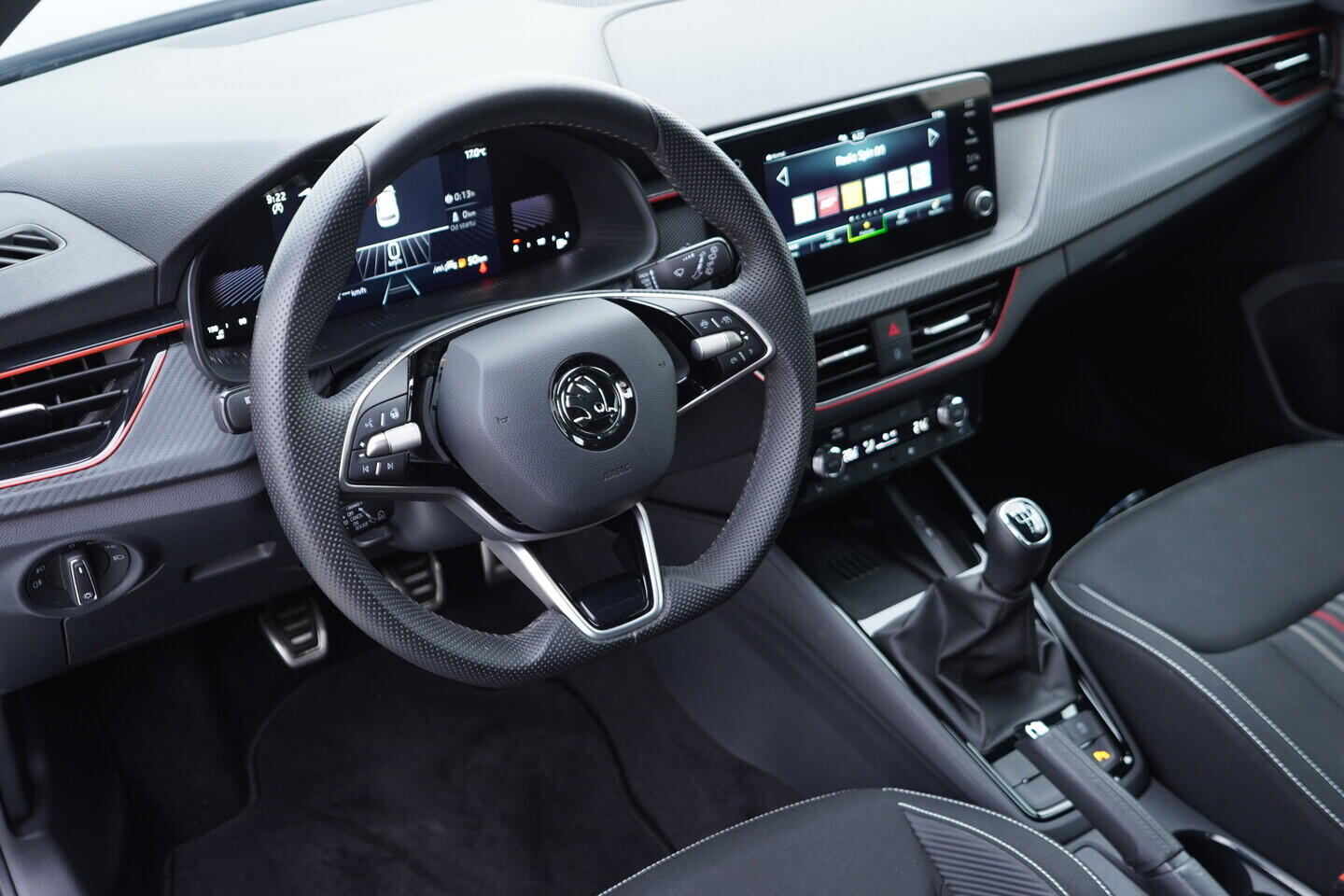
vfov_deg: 36.9
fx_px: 1344
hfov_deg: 53.1
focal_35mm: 36
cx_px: 672
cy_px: 448
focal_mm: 24
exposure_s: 1/40
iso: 400
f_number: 2.8
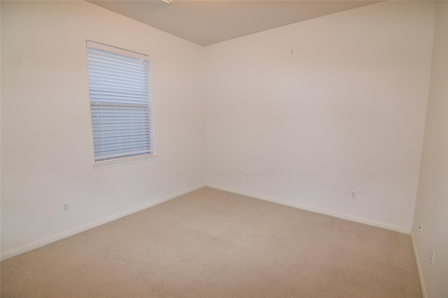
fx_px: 205
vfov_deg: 71.9
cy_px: 149
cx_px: 224
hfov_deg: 95.0
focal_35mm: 16
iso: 800
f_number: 4
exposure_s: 1/60
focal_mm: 11
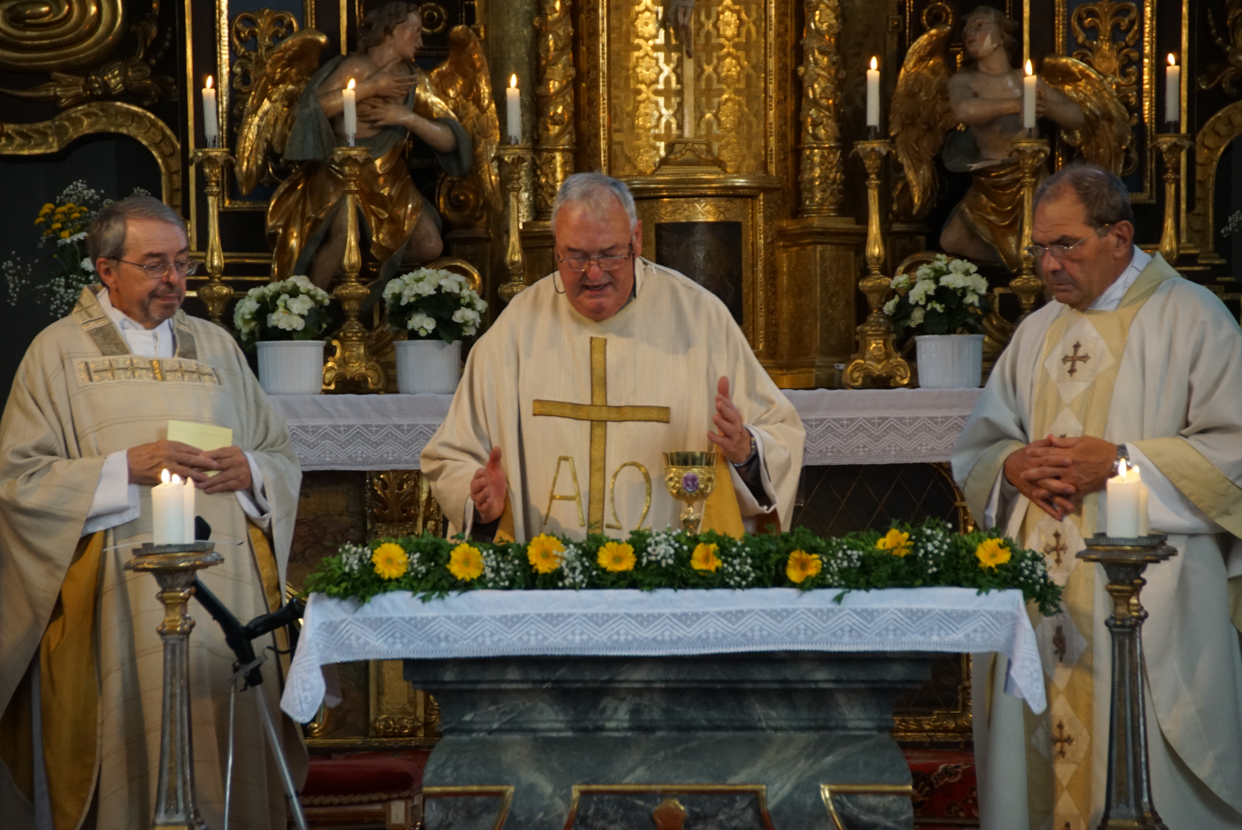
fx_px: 7249
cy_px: 415
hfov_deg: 9.8
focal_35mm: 210
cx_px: 621
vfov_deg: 6.6
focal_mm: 140
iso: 1600
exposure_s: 1/80
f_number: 6.3
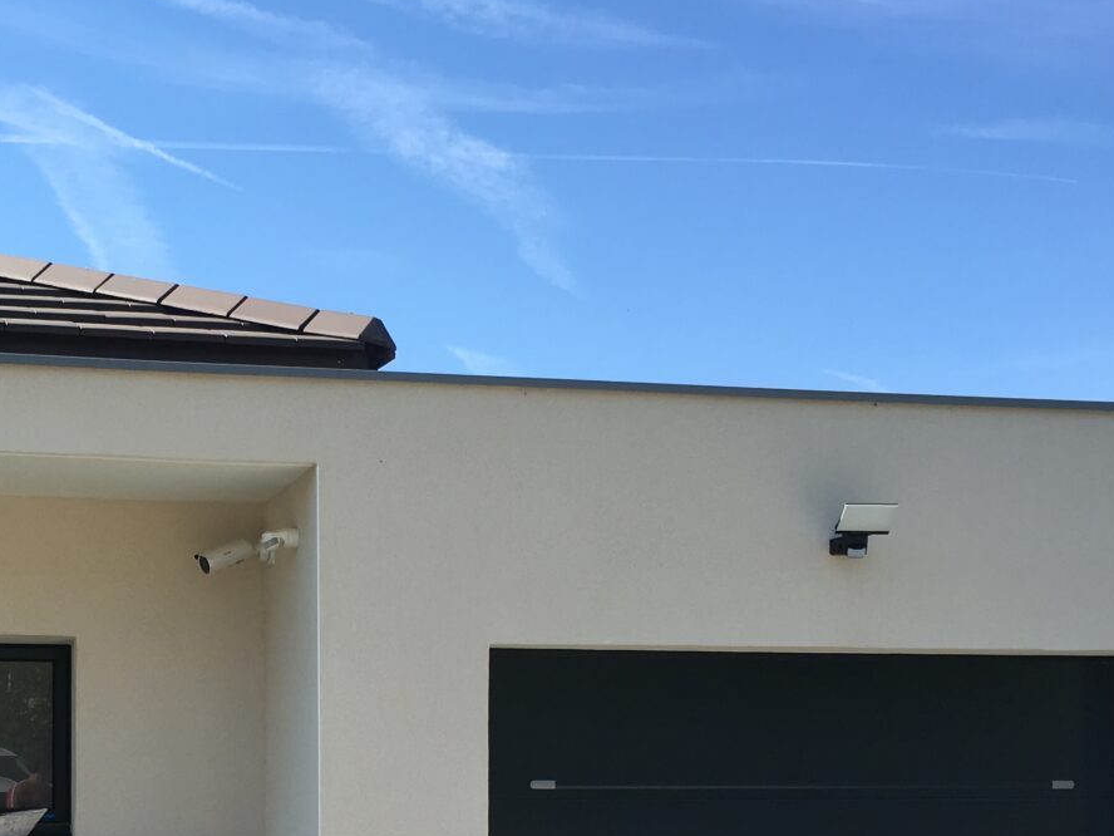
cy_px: 779
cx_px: 309
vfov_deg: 25.6
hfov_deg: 34.4
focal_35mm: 55
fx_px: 1770
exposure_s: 1/916
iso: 25
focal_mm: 4.15
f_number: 2.2
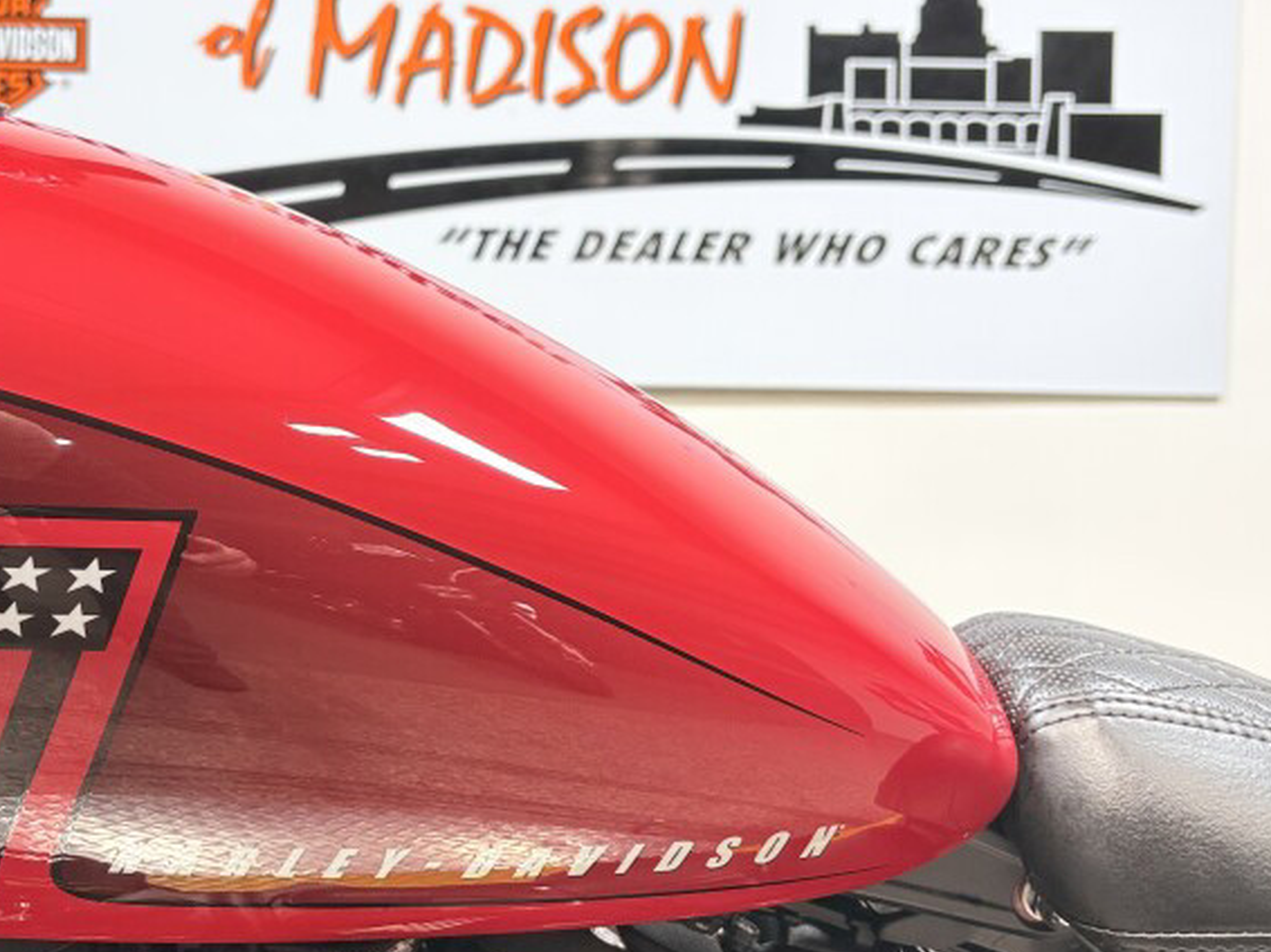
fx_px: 1798
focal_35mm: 49
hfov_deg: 38.3
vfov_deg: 29.6
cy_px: 570
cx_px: 376
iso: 50
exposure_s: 1/120
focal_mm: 5.96
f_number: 1.6
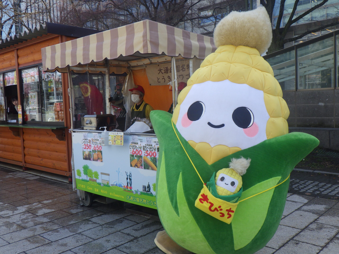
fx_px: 333
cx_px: 170
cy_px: 127
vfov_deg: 41.8
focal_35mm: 34
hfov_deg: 54.0
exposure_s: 1/320
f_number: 4.6
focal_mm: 6.1
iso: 125
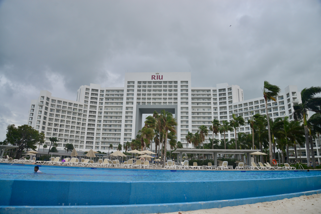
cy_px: 107
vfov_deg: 53.2
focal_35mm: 24
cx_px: 160
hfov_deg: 73.7
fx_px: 214
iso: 640
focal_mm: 24
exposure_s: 1/100
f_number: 5
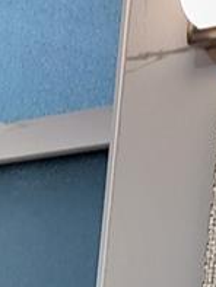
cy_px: 570
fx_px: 1213
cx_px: -419
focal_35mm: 146
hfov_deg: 8.6
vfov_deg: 12.1
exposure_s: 1/120
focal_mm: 5
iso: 100
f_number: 1.8
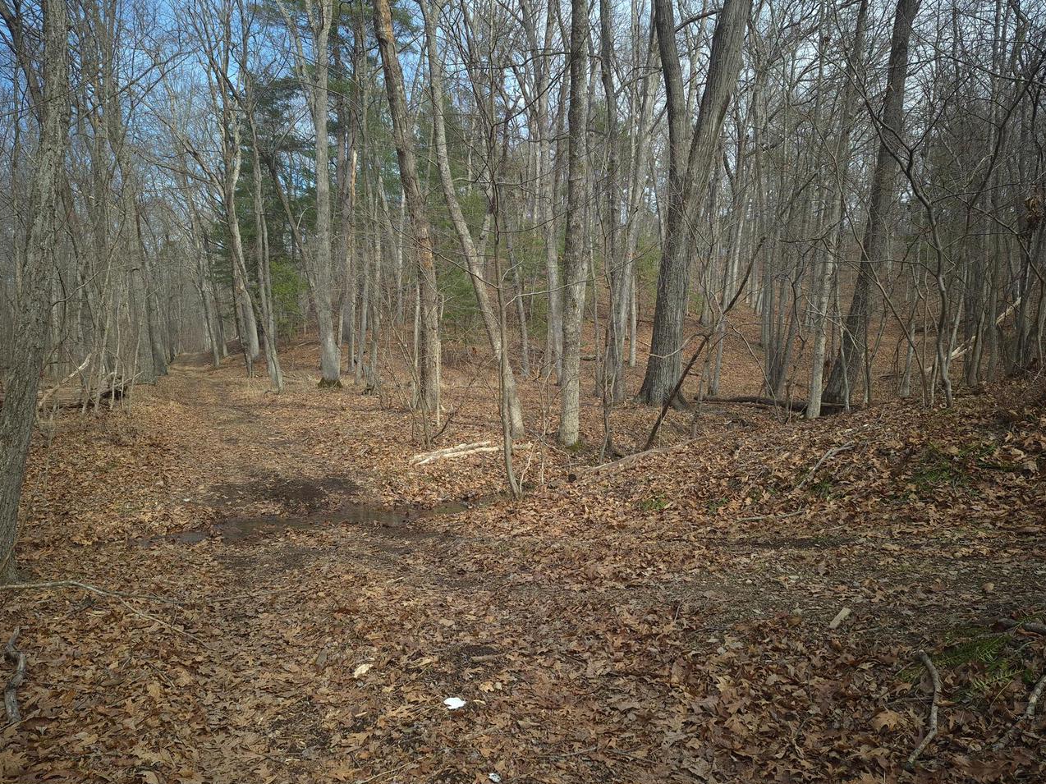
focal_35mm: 26
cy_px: 390
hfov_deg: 67.3
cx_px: 512
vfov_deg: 53.0
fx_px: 786
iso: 25
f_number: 1.8
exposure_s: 1/318
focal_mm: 5.4
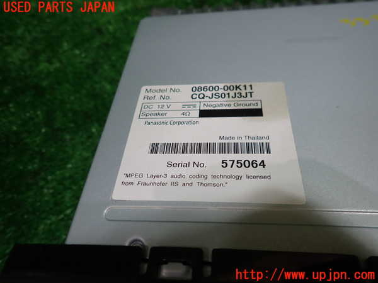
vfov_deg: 54.9
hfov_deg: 69.4
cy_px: 142
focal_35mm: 25
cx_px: 189
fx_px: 273
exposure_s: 1/60
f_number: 2
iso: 100
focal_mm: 4.5
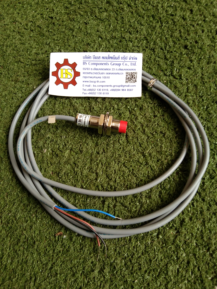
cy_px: 144
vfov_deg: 60.0
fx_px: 251
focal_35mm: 30
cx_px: 108
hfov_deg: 46.8
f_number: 2.2
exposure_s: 1/50
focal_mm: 3.65
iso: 220
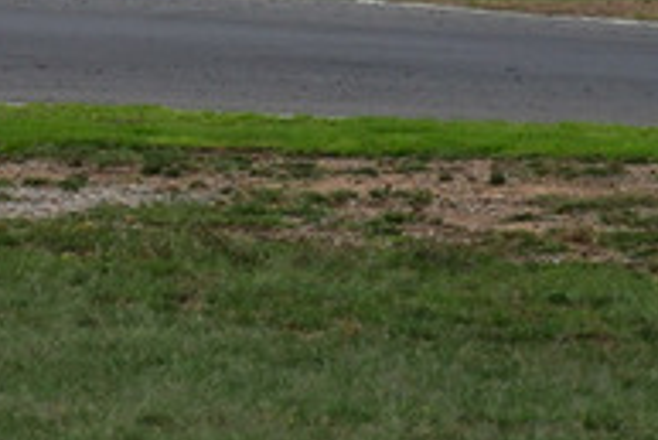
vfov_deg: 0.4
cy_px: -389
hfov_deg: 0.7
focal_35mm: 3106
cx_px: -593
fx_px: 56812
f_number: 11
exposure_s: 1/640
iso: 640
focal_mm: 500
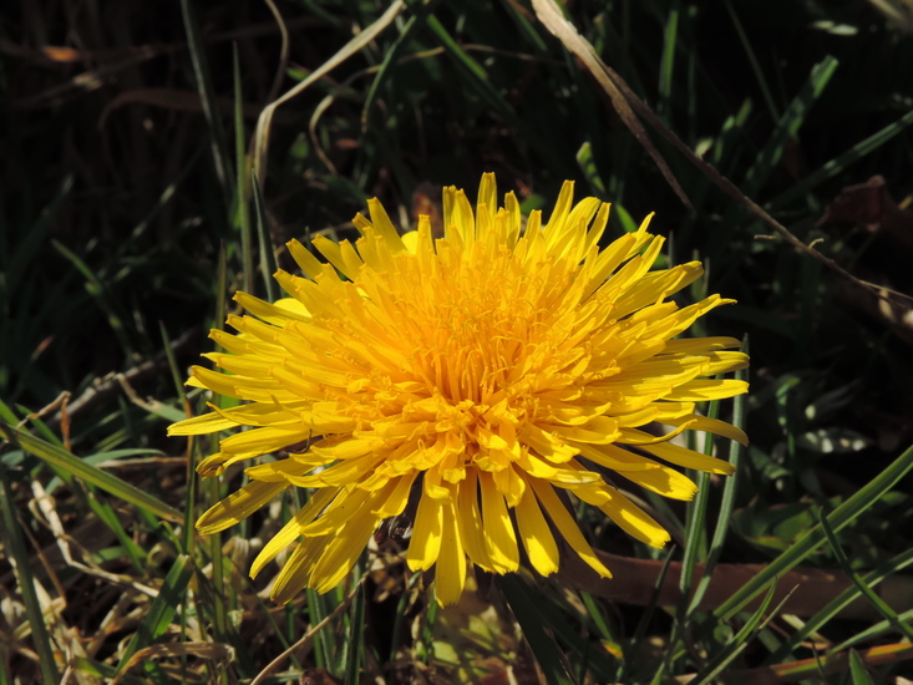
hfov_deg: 27.8
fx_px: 1847
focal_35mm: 70
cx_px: 456
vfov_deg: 21.0
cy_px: 342
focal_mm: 12.4
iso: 80
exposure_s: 1/320
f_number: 6.8
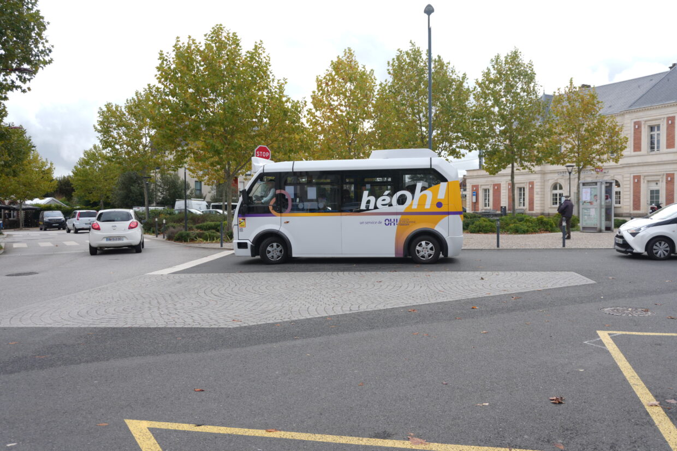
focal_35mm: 32
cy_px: 226
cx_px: 338
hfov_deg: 59.5
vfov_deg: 41.7
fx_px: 592
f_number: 4
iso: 64
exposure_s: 1/320
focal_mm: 21
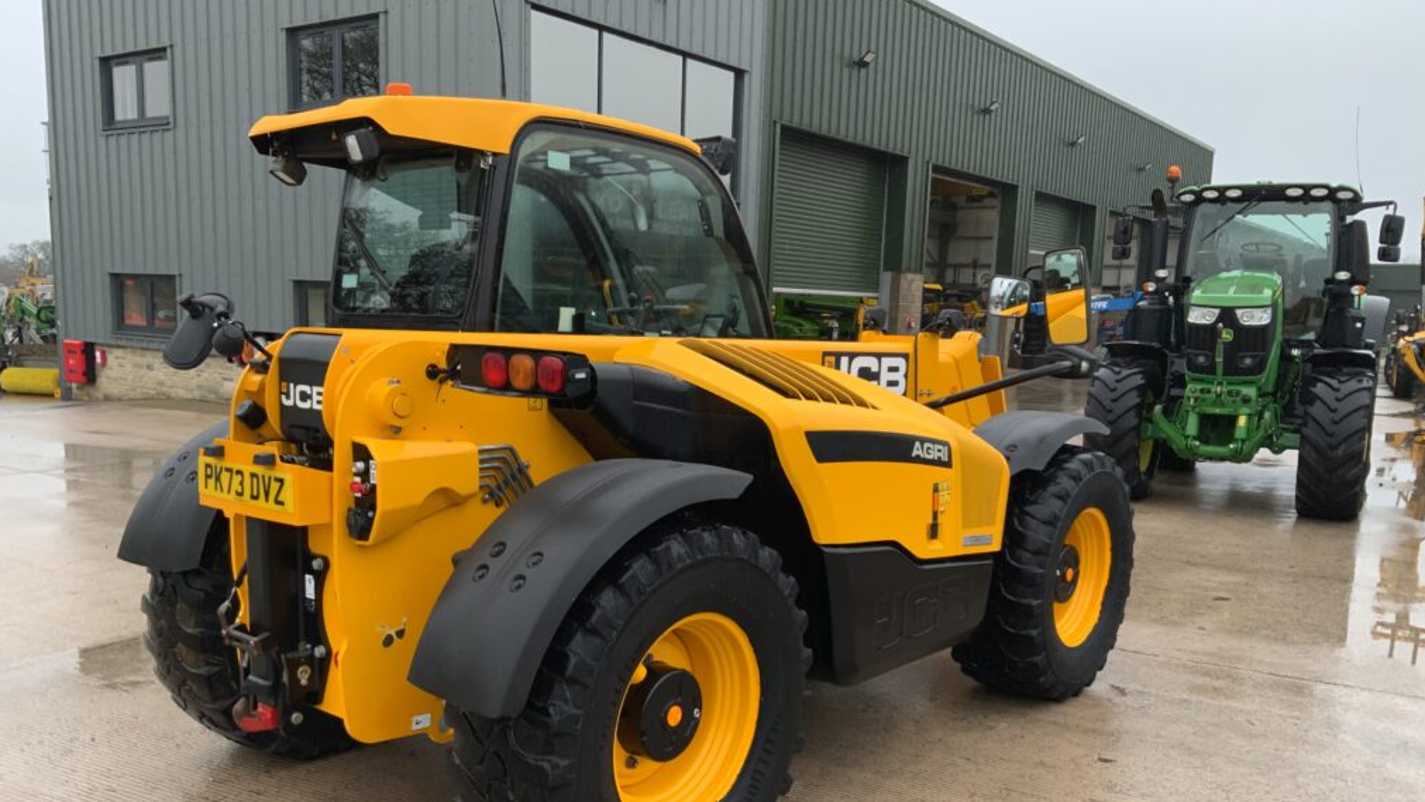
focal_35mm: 32
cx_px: 706
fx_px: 1209
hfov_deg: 61.0
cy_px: 510
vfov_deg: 36.4
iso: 40
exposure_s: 1/122
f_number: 1.8
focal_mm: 3
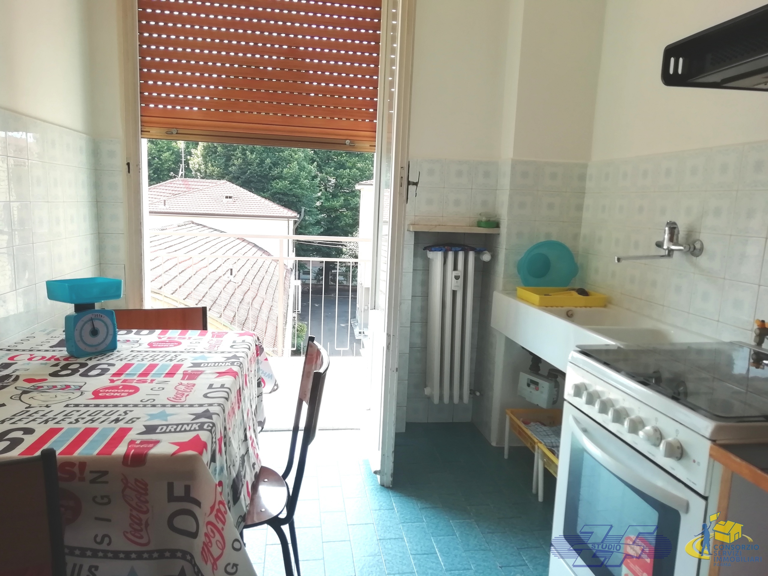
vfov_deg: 53.1
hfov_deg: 67.3
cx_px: 384
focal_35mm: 26
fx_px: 577
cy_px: 288
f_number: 2.2
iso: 50
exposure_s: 1/210
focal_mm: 3.46
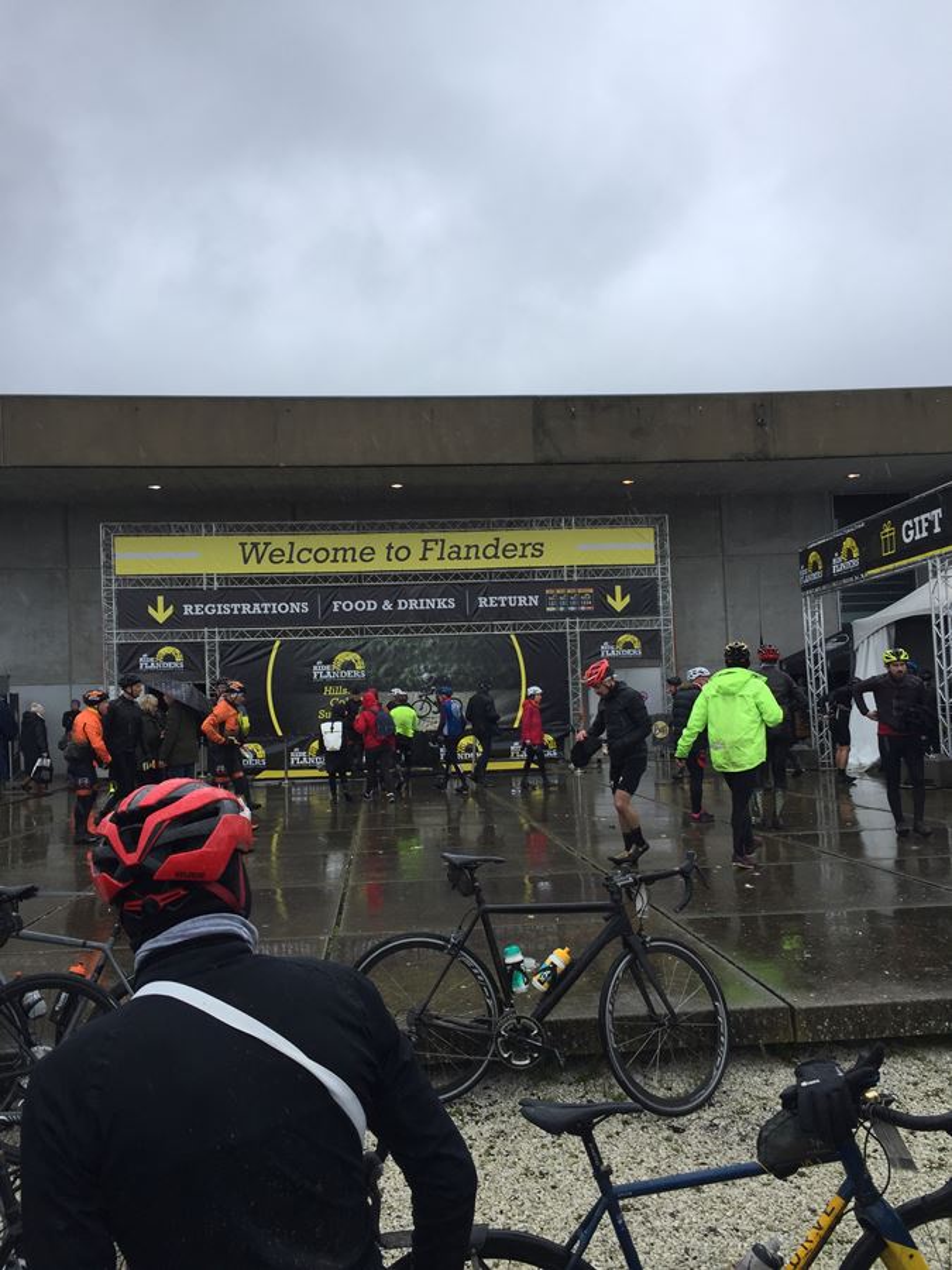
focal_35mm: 29
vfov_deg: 61.7
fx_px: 1063
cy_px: 635
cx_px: 476
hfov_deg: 48.2
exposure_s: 1/465
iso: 32
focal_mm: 4.15
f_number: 2.2
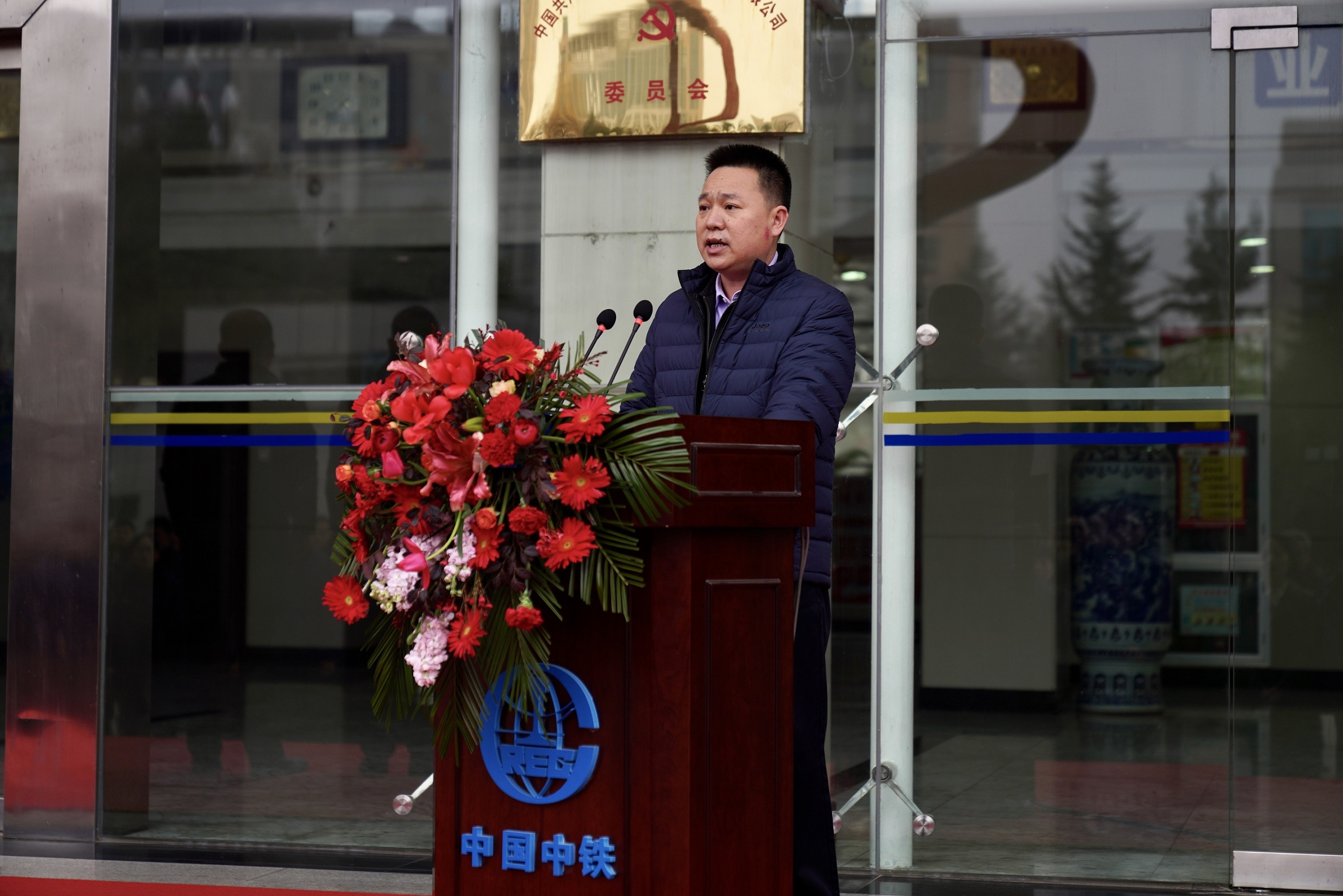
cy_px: 448
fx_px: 2611
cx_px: 672
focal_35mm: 70
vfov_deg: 19.5
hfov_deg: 28.8
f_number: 2.8
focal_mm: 70
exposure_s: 1/200
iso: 200
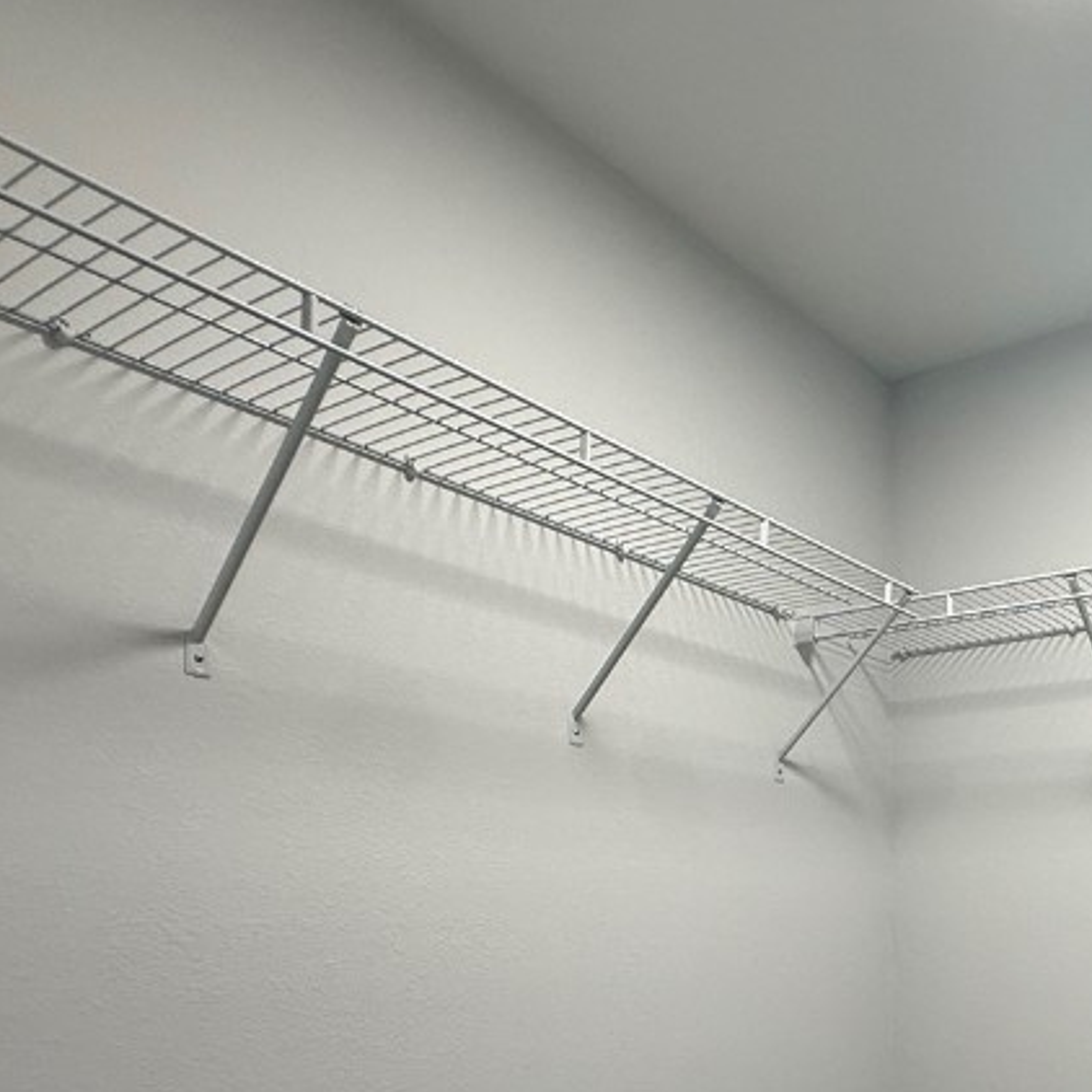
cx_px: 1048
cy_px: 952
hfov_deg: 46.7
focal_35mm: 30
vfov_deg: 49.1
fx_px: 1071
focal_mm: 2.22
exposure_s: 1/120
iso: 125
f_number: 2.2
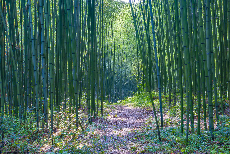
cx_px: 115
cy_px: 77
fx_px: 383
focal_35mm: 60
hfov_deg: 33.4
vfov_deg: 22.6
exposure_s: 1
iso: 100
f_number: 16
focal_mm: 40
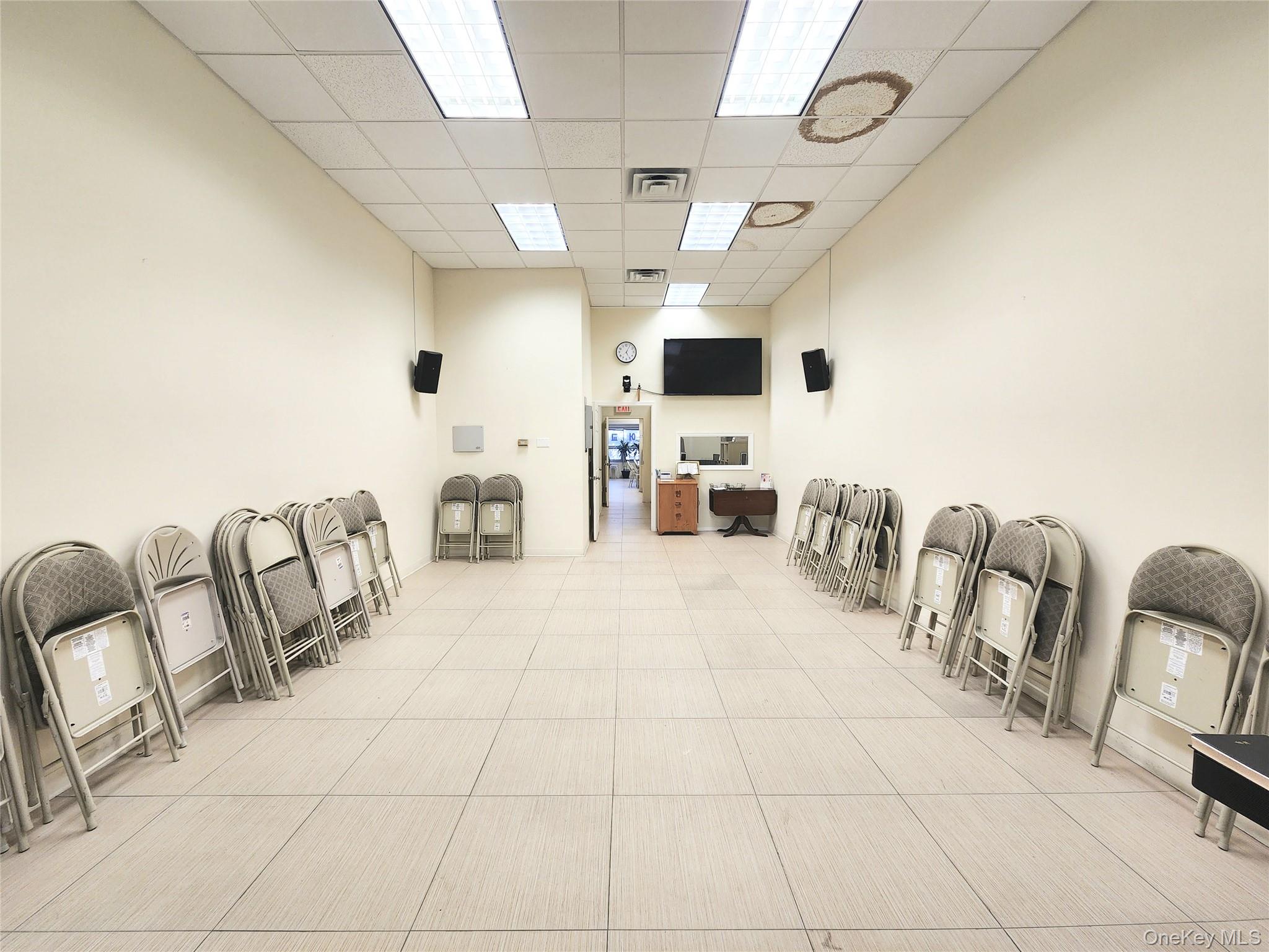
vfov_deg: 89.9
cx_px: 634
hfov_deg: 106.2
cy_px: 476
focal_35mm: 13
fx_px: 477
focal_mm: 2.2
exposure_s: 1/60.2
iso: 80
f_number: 2.2
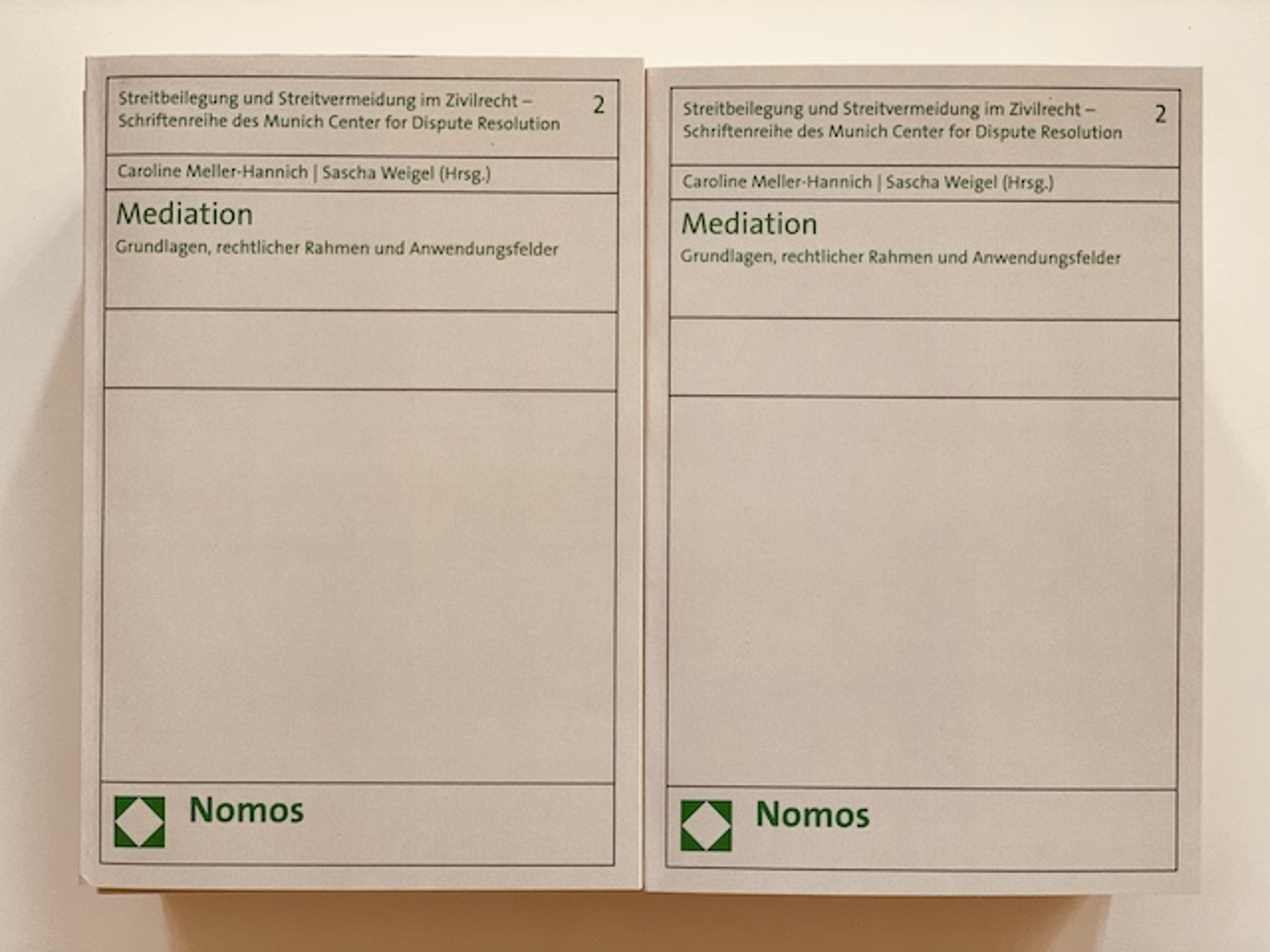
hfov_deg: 36.8
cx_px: 635
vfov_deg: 28.0
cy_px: 476
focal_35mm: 52
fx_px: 1908
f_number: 2.4
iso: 125
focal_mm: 6
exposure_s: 1/70
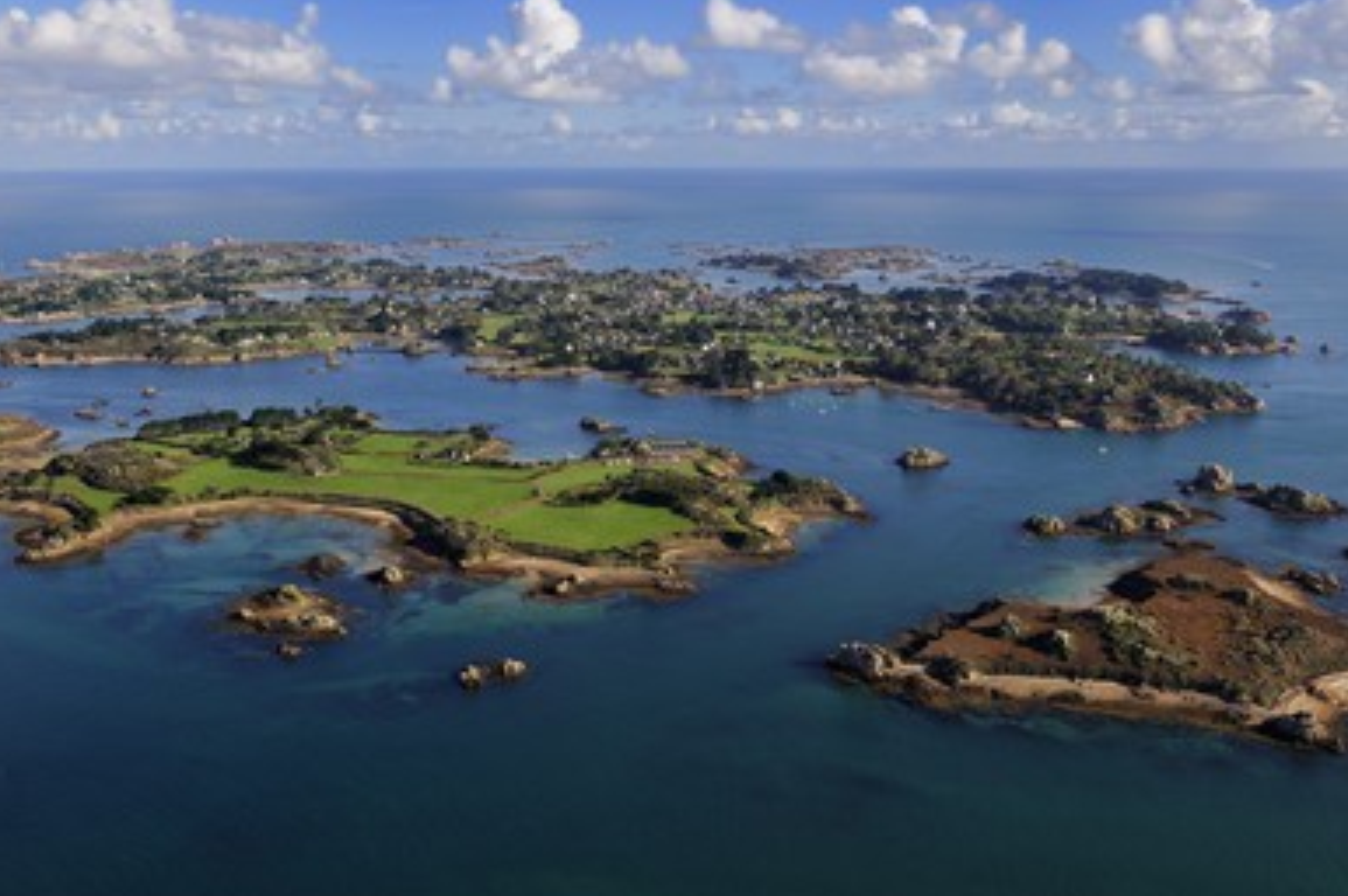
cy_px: 430
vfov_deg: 37.8
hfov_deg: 54.4
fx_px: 1309
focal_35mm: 35
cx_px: 720
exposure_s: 1/1000
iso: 400
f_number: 8
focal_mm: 32
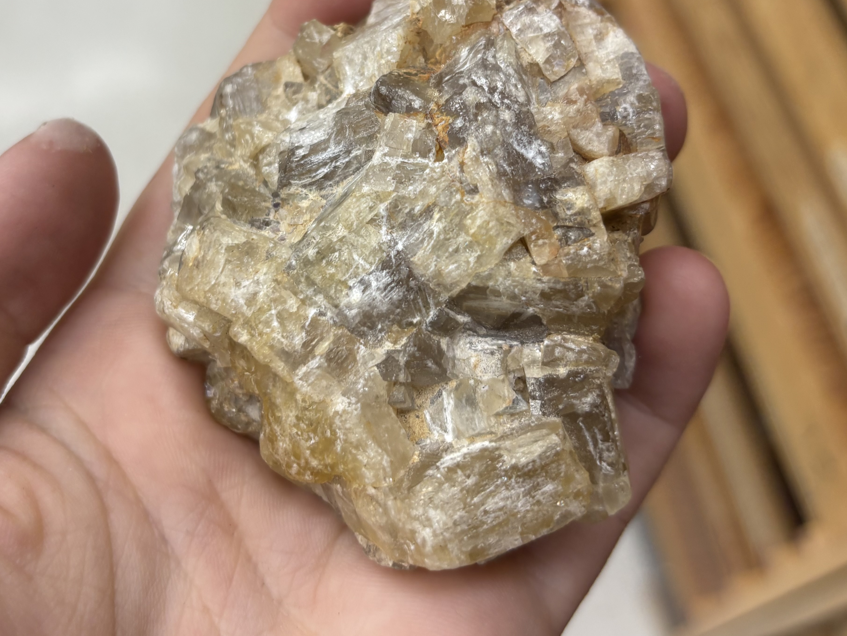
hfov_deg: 45.6
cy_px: 188
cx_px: 361
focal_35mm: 41
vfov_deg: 34.6
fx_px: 1003
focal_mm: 5.96
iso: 80
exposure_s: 1/120
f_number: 1.6
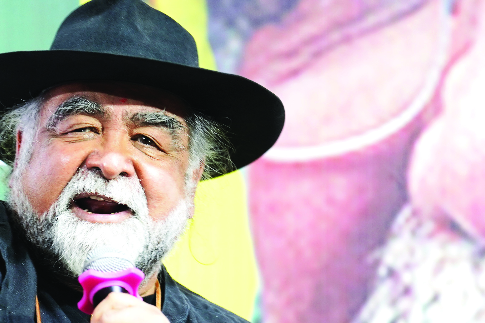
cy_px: 264
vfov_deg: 2.7
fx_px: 6950
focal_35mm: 516
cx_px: 65
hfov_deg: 4.0
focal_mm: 200
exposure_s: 1/100
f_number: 2.8
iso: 800
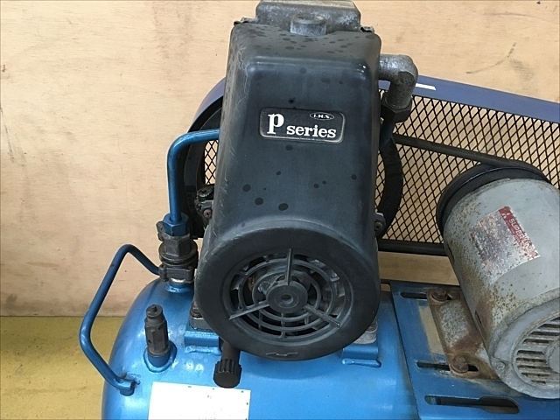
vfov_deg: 48.2
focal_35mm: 29
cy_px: 210
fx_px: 469
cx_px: 280
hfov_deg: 61.7
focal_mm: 4.15
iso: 160
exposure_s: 1/30
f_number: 2.2
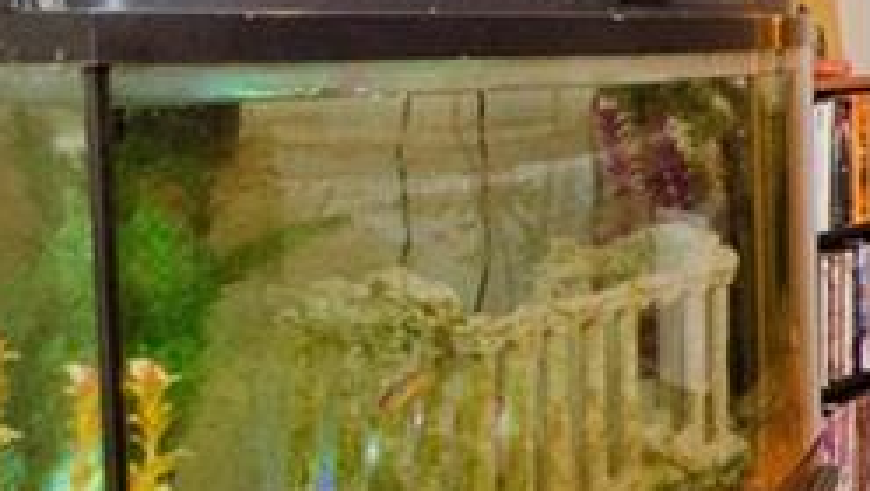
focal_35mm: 71
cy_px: 125
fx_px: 1643
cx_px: 1530
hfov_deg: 21.1
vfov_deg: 16.9
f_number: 4
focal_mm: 11
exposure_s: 1/60
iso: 800
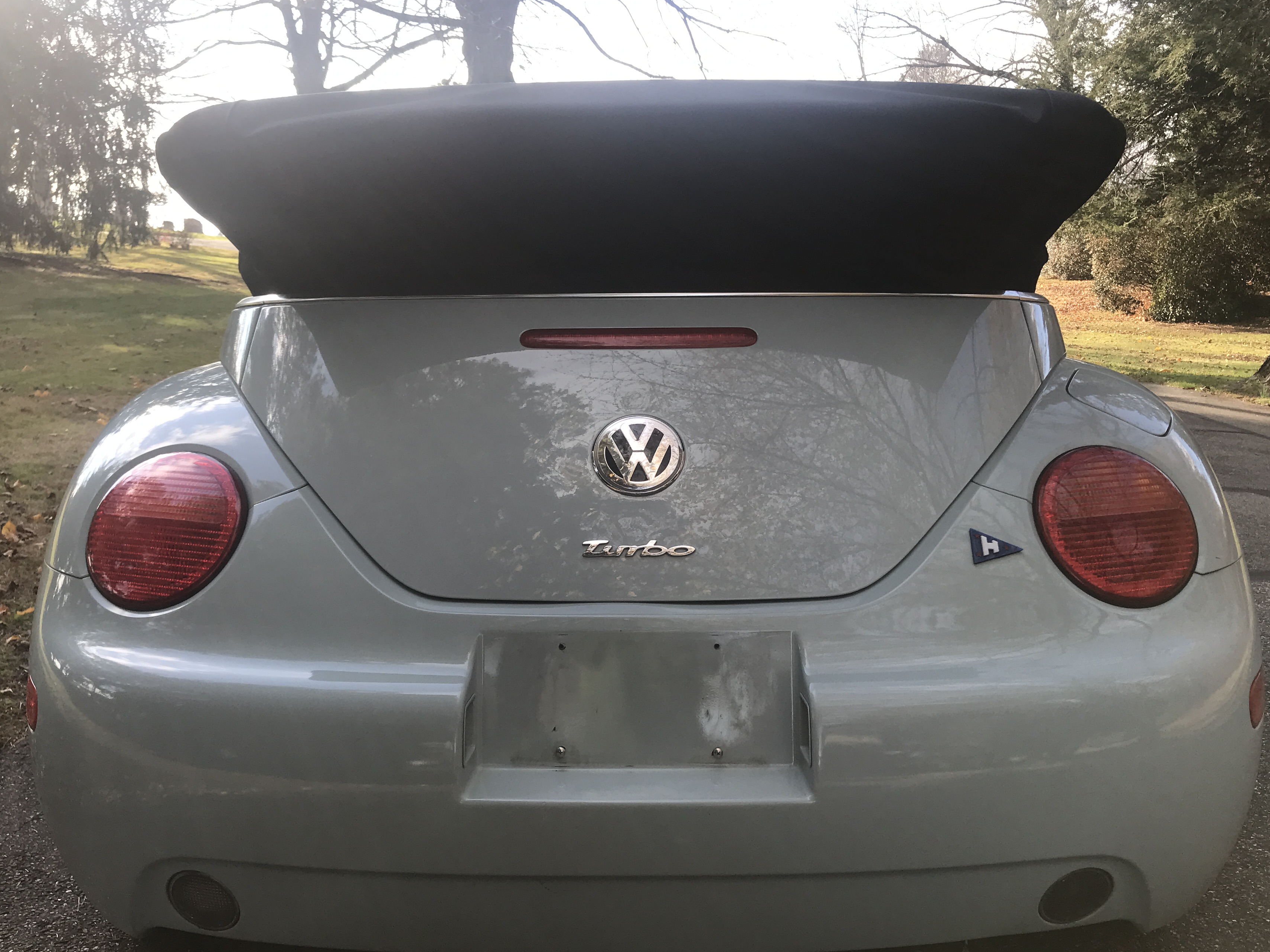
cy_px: 541
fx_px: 1211
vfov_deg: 42.8
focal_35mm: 33
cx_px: 636
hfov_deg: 55.4
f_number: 1.8
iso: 20
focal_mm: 3.99
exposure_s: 1/413
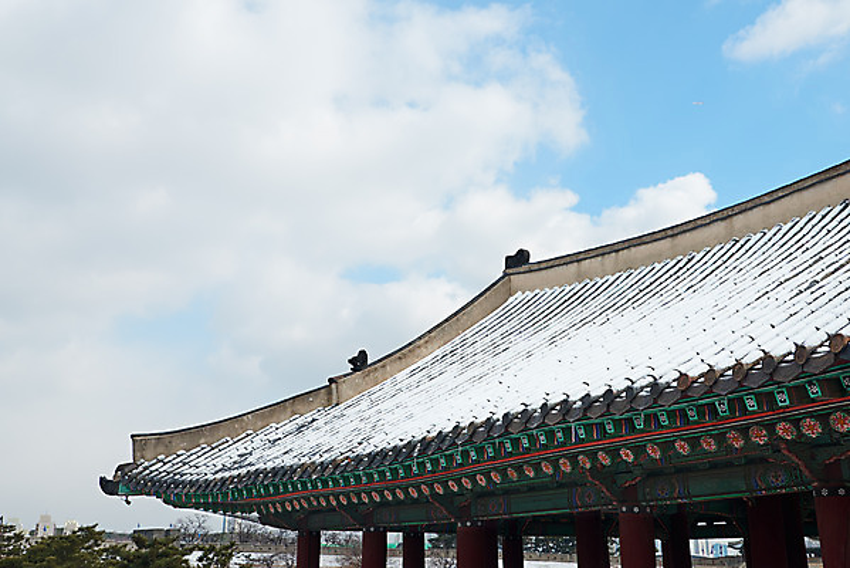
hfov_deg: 46.4
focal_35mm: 42
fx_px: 992
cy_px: 284
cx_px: 425
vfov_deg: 31.9
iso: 100
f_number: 8
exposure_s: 1/400
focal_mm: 42
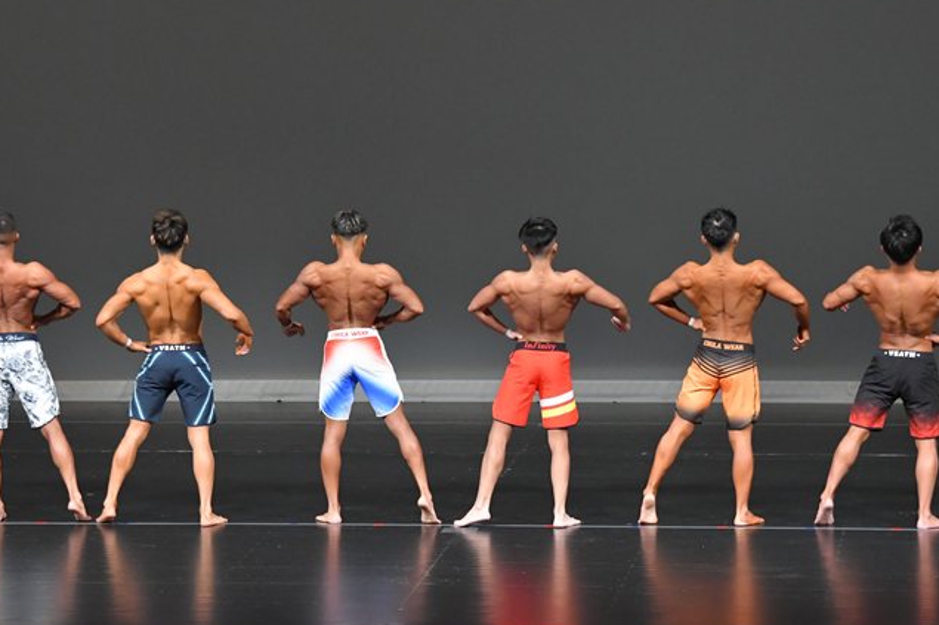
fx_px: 5345
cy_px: 338
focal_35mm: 205
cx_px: 403
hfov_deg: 10.0
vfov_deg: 6.7
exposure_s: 1/400
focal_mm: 112
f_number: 5.6
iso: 4000
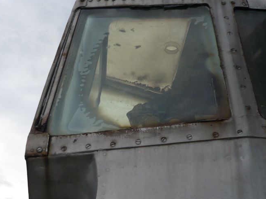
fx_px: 423
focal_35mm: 55
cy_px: 133
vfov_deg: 26.4
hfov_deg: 34.9
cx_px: 132
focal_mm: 5.8
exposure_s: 1/640
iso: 100
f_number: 2.8
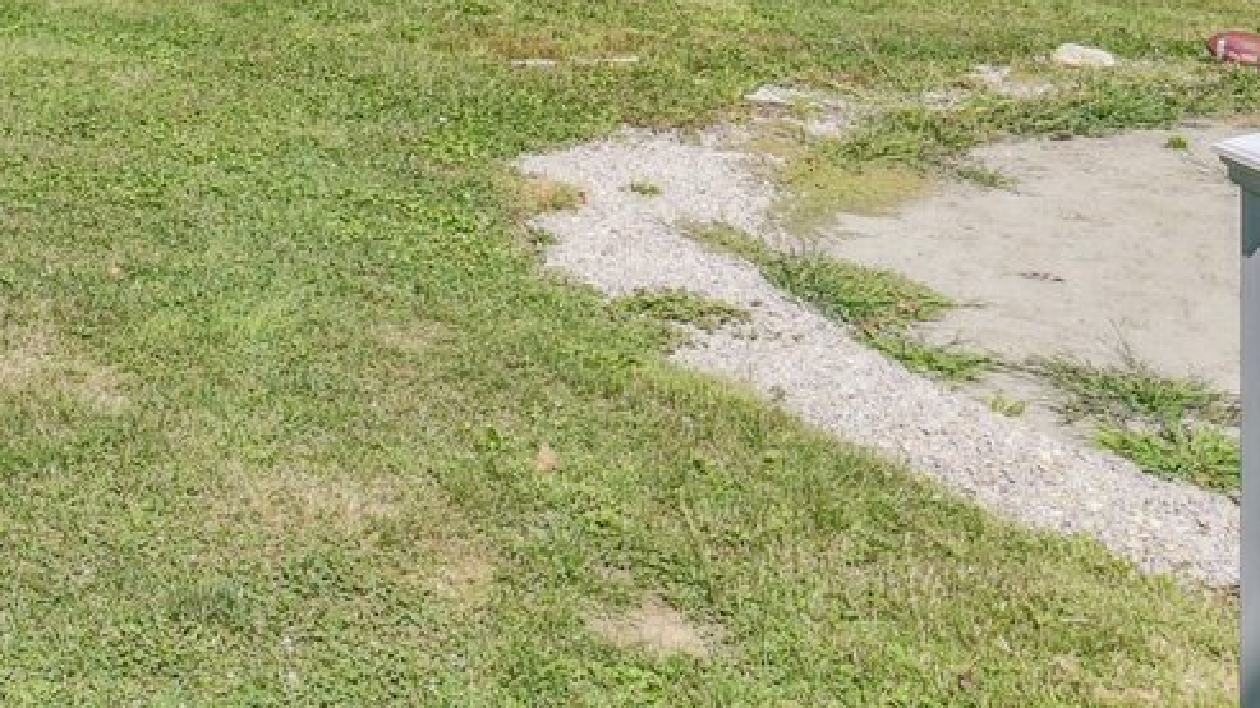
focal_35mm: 74
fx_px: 2472
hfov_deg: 25.0
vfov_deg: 14.8
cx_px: -350
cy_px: -431
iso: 400
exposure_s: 1/400
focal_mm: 17
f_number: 11
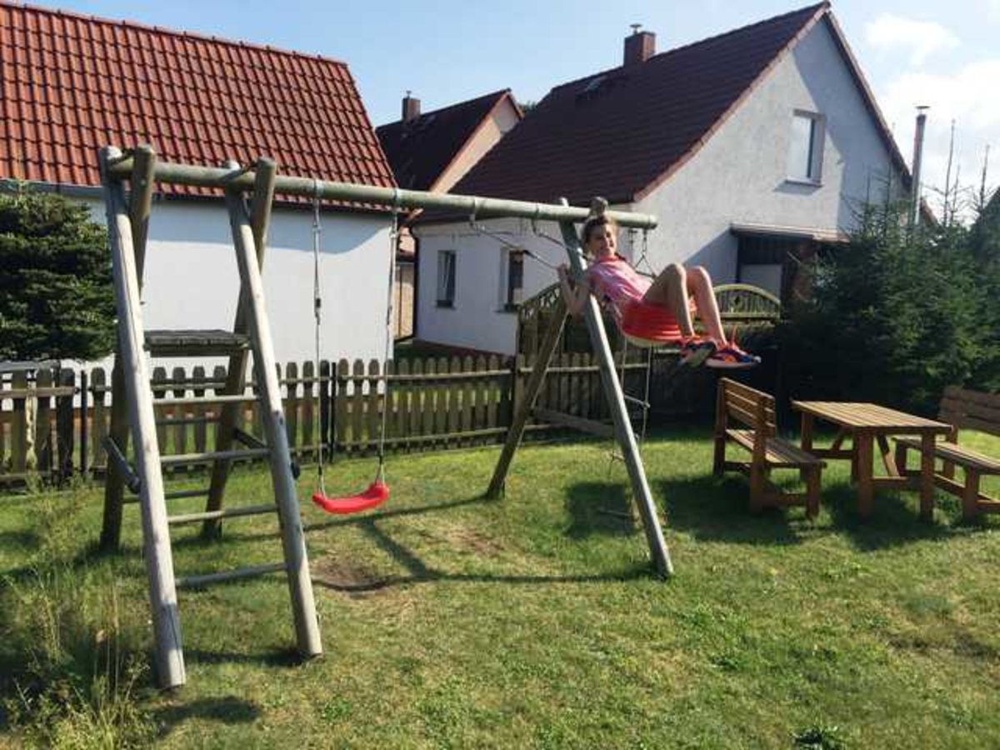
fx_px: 838
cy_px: 375
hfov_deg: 61.7
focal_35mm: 29
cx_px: 500
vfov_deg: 48.2
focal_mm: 4.15
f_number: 2.2
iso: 32
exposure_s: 1/1647
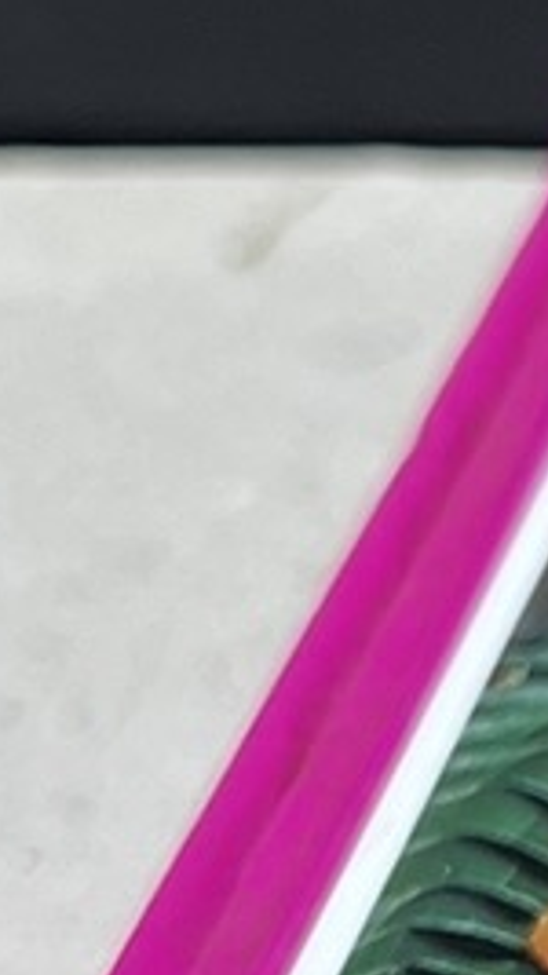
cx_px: 1878
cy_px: 1008
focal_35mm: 217
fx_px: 5611
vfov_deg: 9.9
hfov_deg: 5.2
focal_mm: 5.7
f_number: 1.5
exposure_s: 1/100
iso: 50
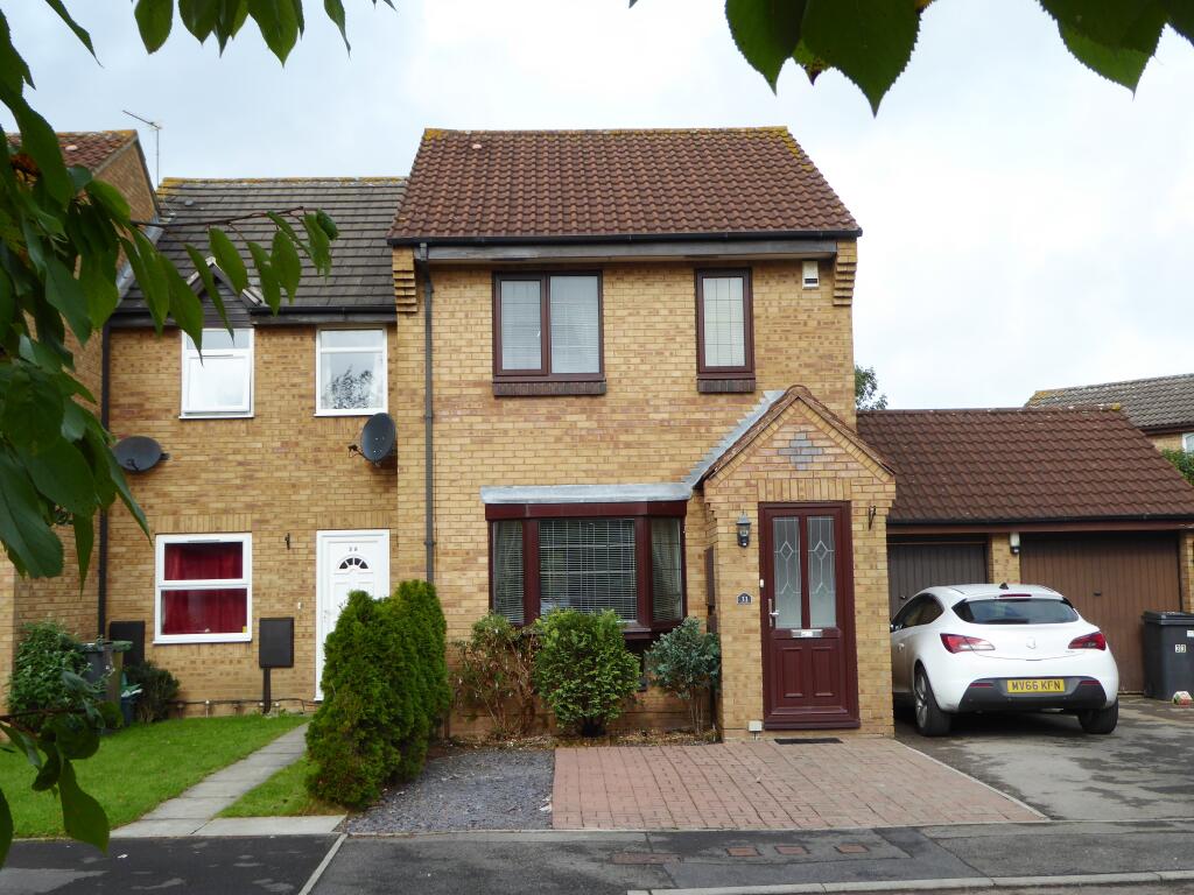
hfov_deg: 44.8
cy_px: 448
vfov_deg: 34.3
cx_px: 597
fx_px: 1449
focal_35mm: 42
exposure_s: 1/320
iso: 100
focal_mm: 7.2
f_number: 3.8
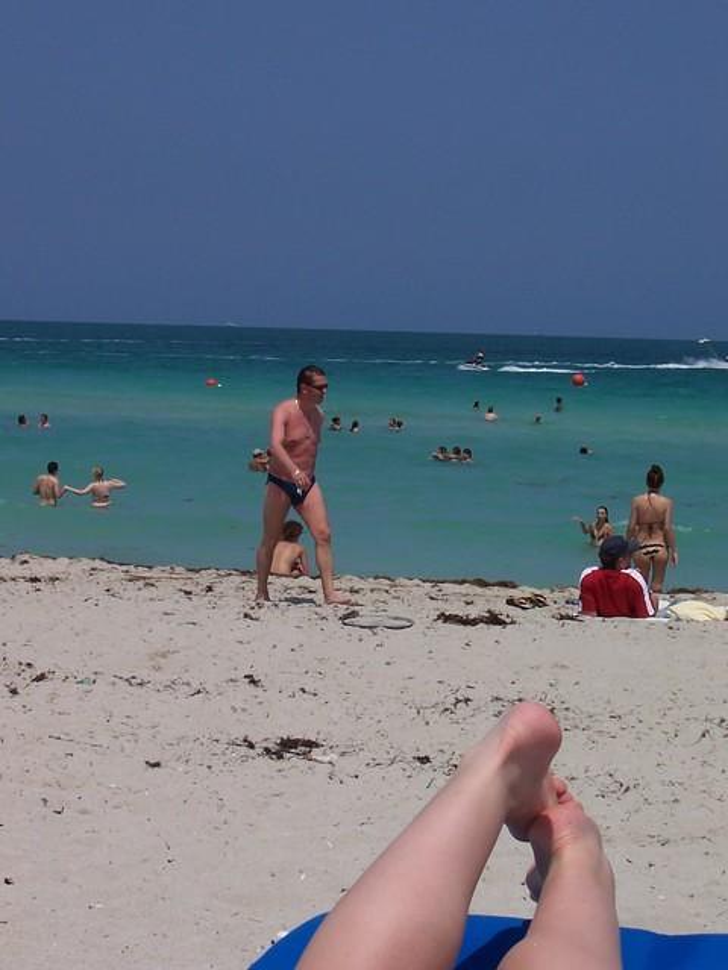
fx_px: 3113
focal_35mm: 111
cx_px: 364
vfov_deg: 17.7
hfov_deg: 13.3
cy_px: 485
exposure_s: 1/750
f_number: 9.5
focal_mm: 16.8
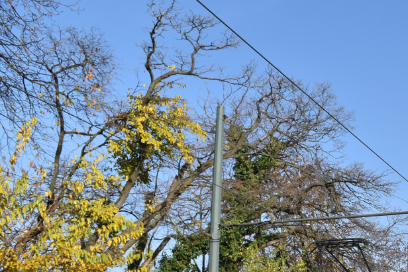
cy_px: 264
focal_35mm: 76
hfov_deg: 25.3
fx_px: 861
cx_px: 415
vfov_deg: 17.6
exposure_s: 1/1250
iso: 320
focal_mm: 24
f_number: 7.1
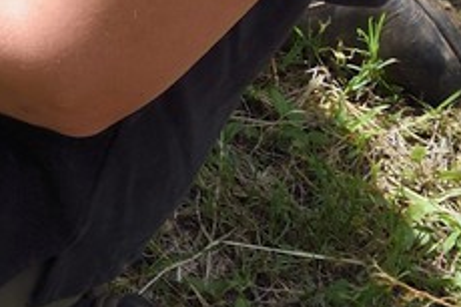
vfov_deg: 7.7
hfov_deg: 9.4
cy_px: -383
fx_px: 2137
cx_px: -966
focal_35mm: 167
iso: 400
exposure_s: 1/200
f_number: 14
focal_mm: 24
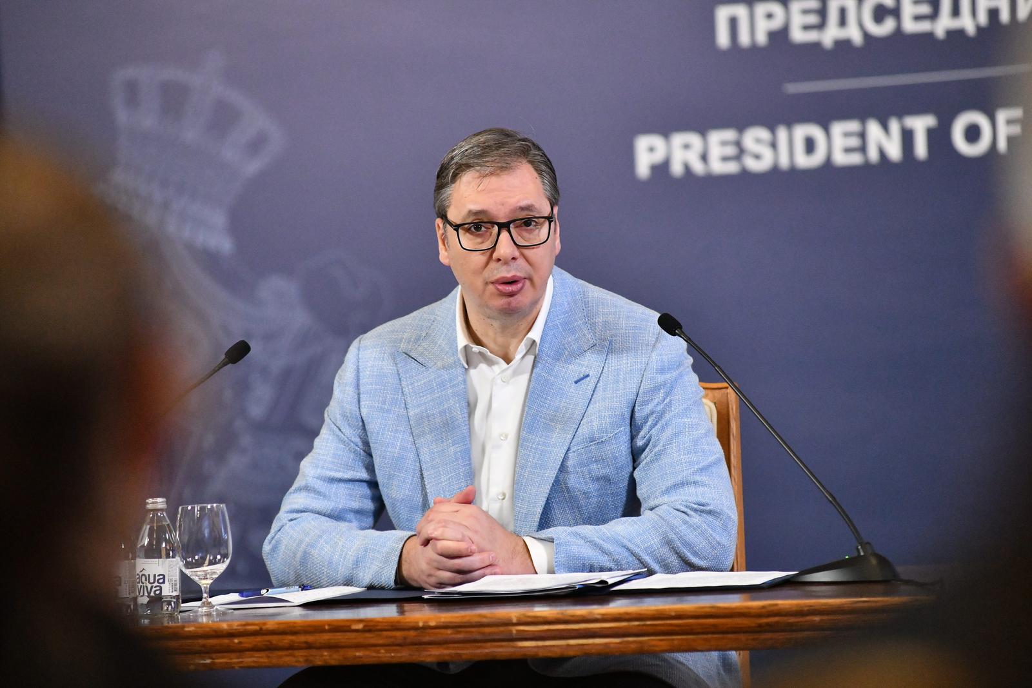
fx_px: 5733
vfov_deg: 6.9
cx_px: 516
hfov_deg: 10.3
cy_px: 344
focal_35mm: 200
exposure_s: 1/250
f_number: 4.5
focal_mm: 200
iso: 4000
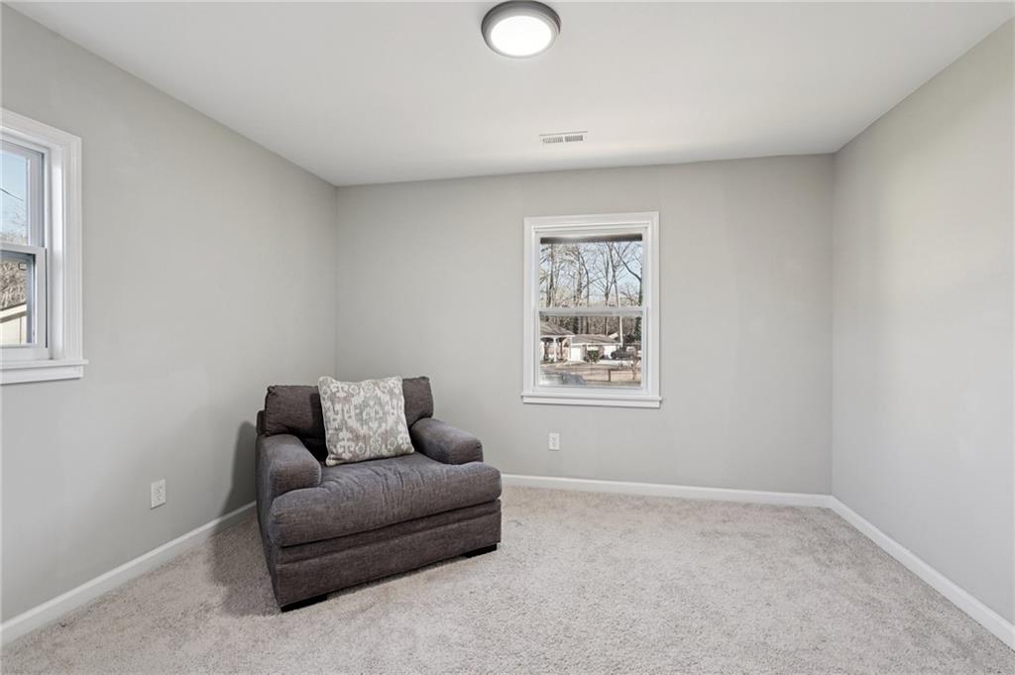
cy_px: 338
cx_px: 508
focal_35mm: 16
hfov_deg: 96.8
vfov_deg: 73.7
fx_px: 451
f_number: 8
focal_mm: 16
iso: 800
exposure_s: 1/20
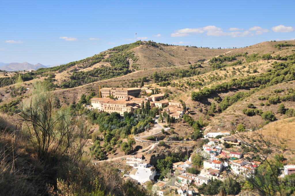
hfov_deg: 48.0
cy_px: 98
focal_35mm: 40
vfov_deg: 32.9
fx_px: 331
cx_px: 148
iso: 200
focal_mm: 27
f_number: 6.3
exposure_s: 1/250
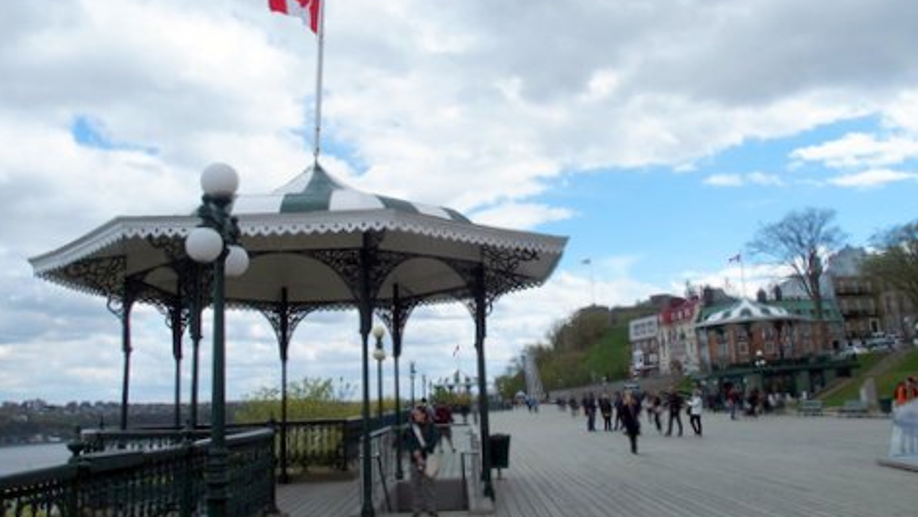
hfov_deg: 62.6
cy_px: 227
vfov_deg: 37.8
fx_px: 755
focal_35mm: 31
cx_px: 453
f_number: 4
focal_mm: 6
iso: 100
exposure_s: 1/1000
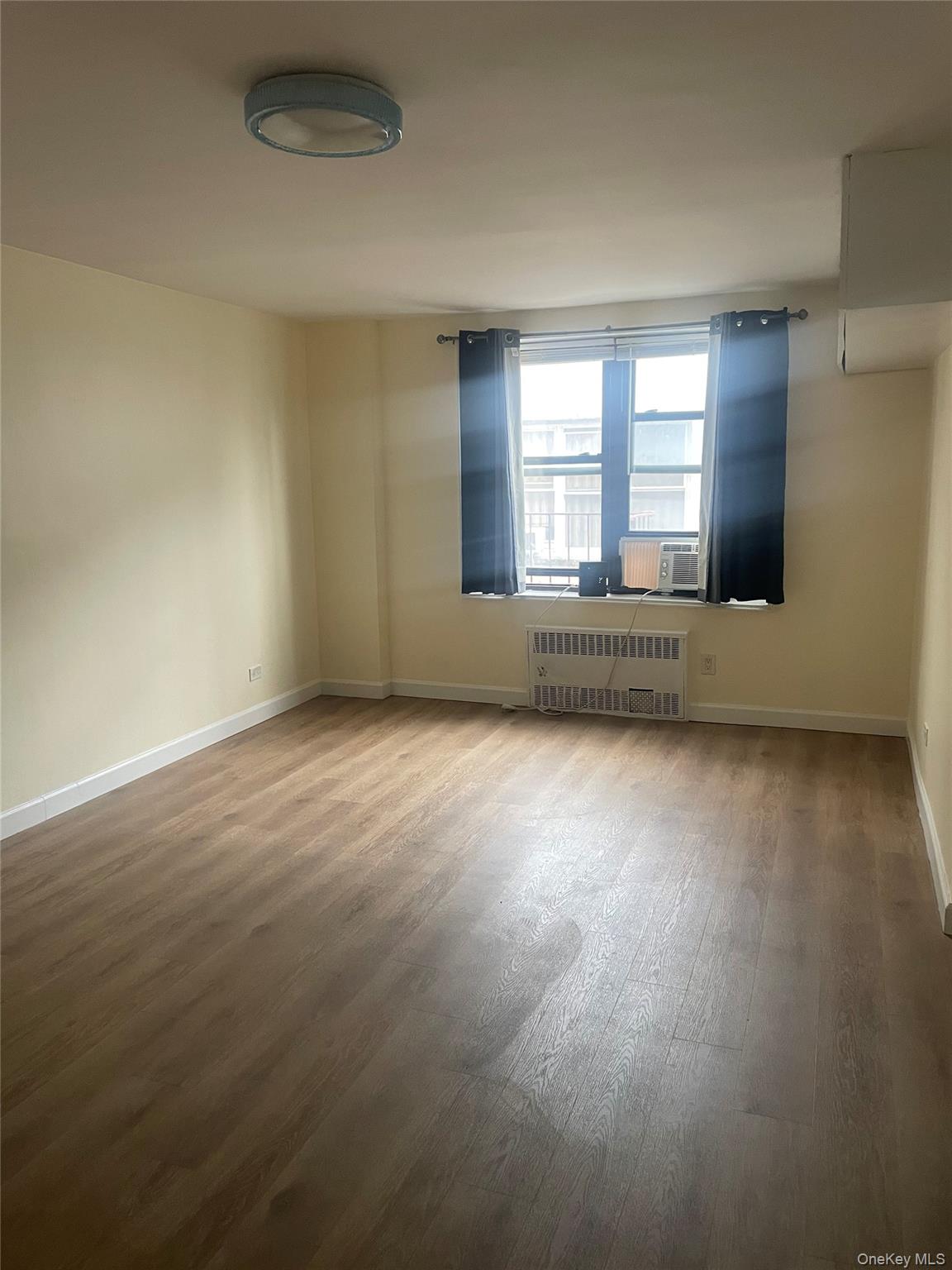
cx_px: 476
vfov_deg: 67.3
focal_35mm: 26
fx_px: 953
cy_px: 635
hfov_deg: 53.1
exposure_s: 1/60
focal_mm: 4.2
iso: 250
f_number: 1.6
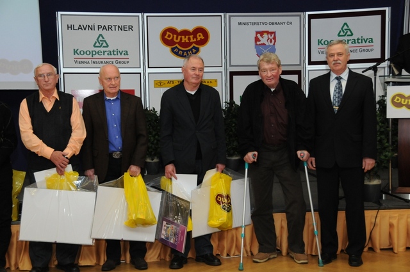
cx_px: 205
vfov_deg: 20.6
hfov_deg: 30.5
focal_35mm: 66
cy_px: 136
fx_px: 751
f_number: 6.3
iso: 1250
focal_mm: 44
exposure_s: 1/250
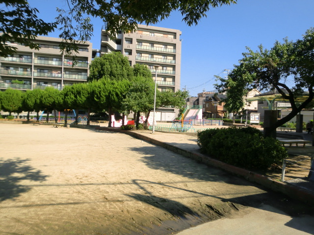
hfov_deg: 67.3
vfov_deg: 53.1
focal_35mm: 26
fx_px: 236
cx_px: 157
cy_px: 118
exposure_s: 1/125
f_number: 7.8
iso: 64
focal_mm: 4.65
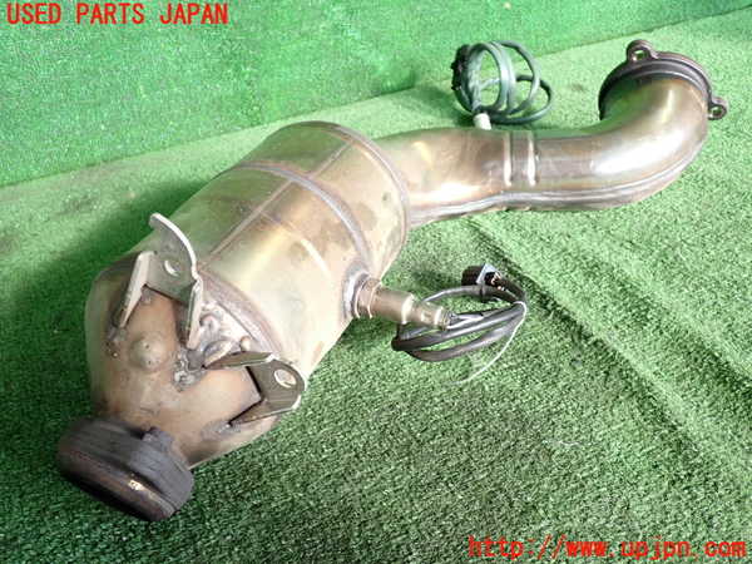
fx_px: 695
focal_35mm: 32
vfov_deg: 44.2
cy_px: 282
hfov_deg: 56.8
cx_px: 376
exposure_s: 1/125
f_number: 2.4
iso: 250
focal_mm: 5.79
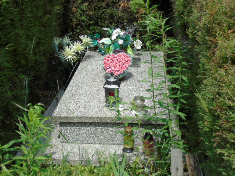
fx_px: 367
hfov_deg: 35.5
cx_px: 118
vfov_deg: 27.0
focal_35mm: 54
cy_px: 88
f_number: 4.3
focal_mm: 9.6
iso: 80
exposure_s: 1/400
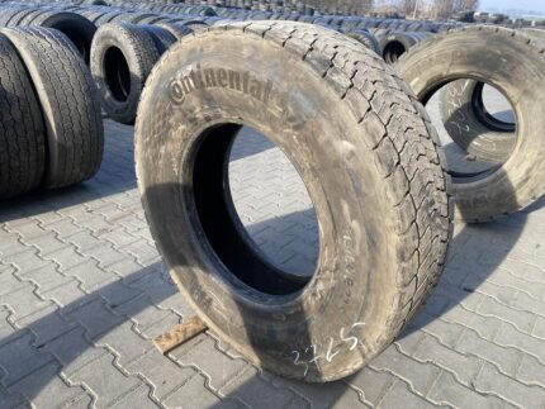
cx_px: 272
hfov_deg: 67.3
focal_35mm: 26
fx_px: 410
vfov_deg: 53.1
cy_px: 204
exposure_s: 1/393
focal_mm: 4.25
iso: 32
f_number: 1.8
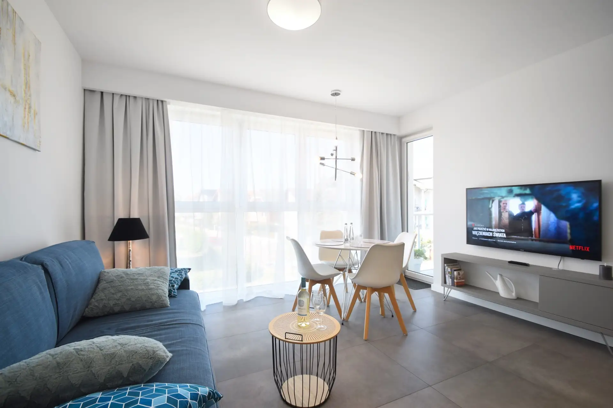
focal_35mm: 15
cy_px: 204
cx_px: 306
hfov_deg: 100.4
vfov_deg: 77.3
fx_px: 255
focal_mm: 10
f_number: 8
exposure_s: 1/5
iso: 100
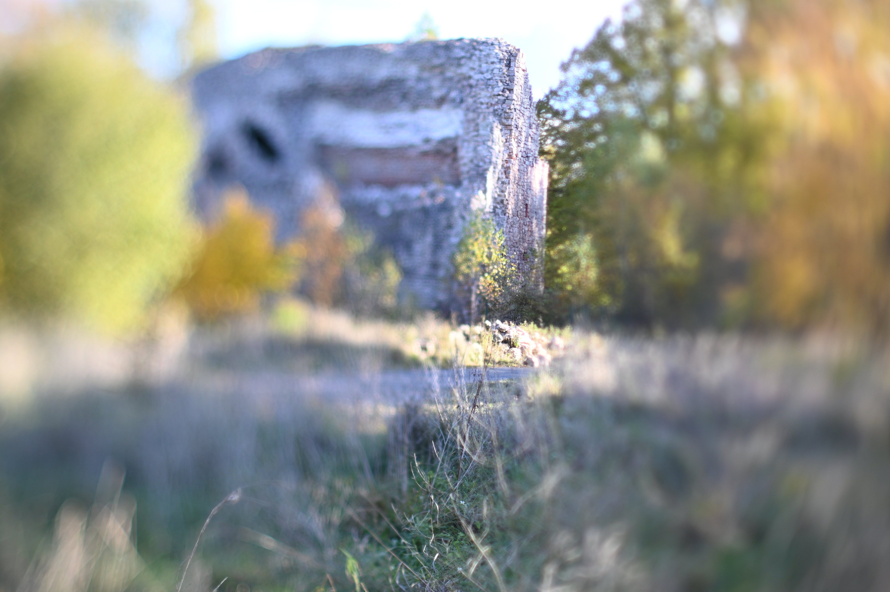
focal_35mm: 71
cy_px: 231
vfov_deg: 19.1
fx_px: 1754
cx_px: 442
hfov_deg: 28.5
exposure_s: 1/800
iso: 100
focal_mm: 50
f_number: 1.4
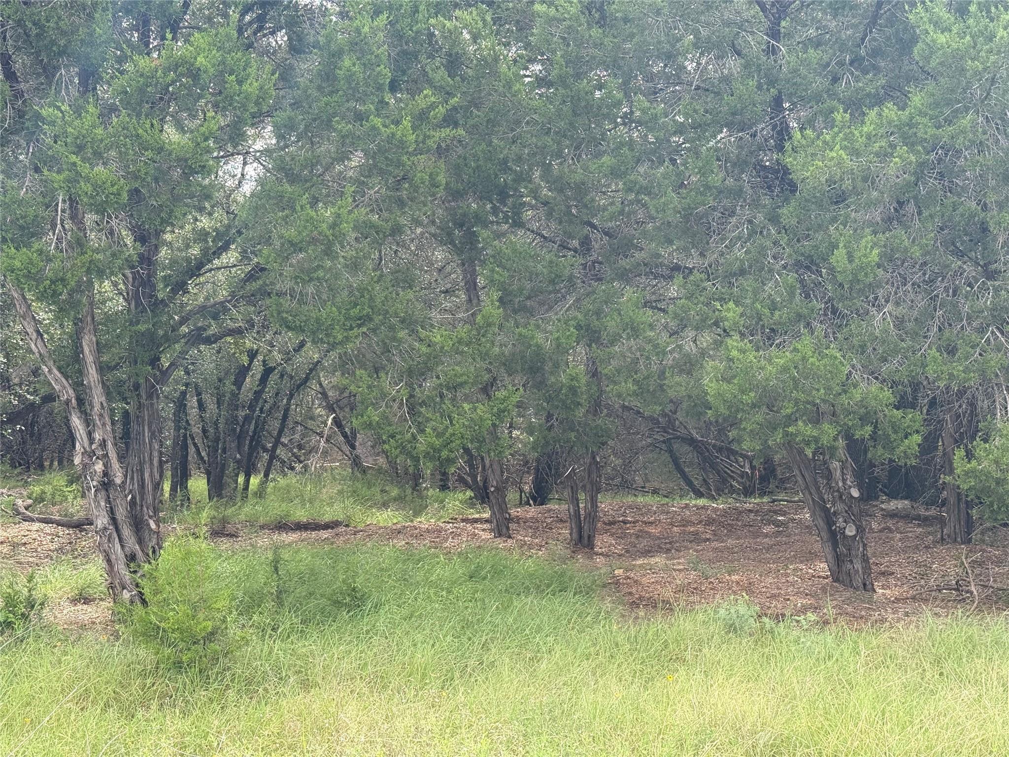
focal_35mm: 48
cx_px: 504
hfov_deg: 39.7
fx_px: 1399
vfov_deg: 30.3
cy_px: 378
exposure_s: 1/906
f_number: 1.78
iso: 100
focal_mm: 6.76
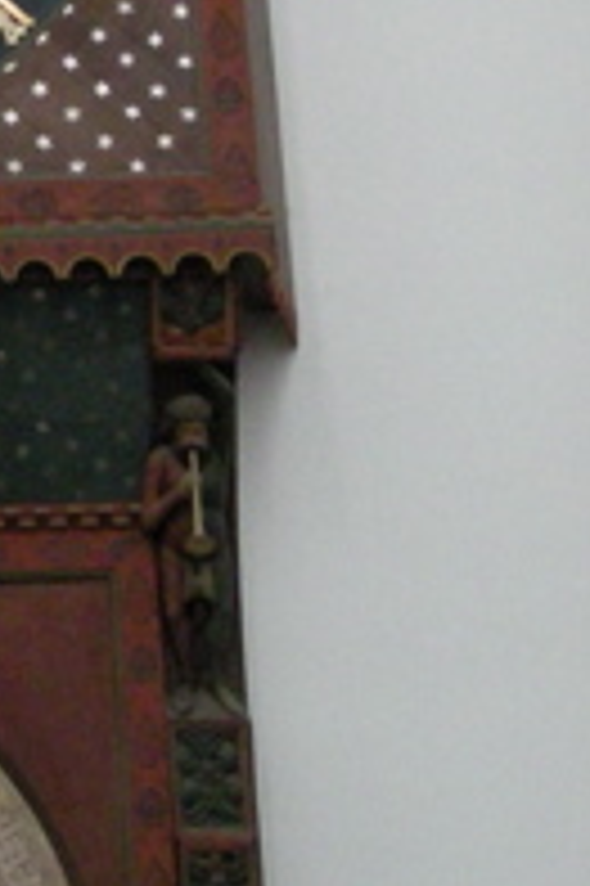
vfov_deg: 13.6
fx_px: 3669
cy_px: 40
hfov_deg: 8.8
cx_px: -464
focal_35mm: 149
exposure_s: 1/46.1
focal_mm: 7.1
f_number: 3.1
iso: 400
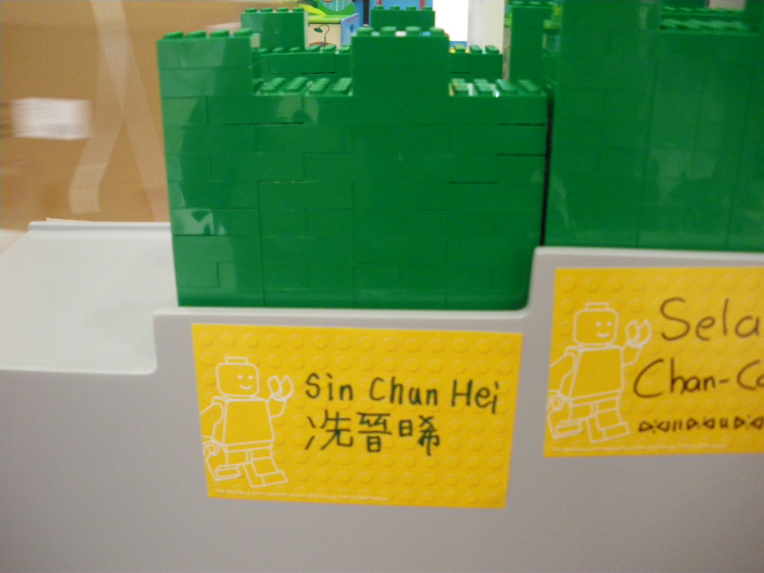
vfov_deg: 39.7
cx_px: 382
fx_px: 795
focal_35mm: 36
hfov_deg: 51.4
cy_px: 286
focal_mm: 6.3
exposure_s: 1/25
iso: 400
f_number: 3.5
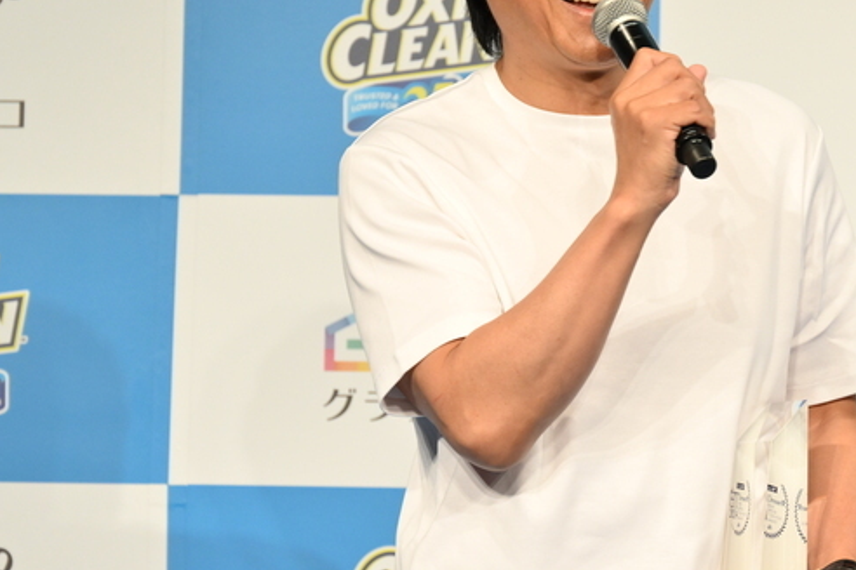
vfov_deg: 4.0
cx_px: 580
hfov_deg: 6.0
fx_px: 8203
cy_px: 320
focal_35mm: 345
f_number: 6.3
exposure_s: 1/200
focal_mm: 170
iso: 1600
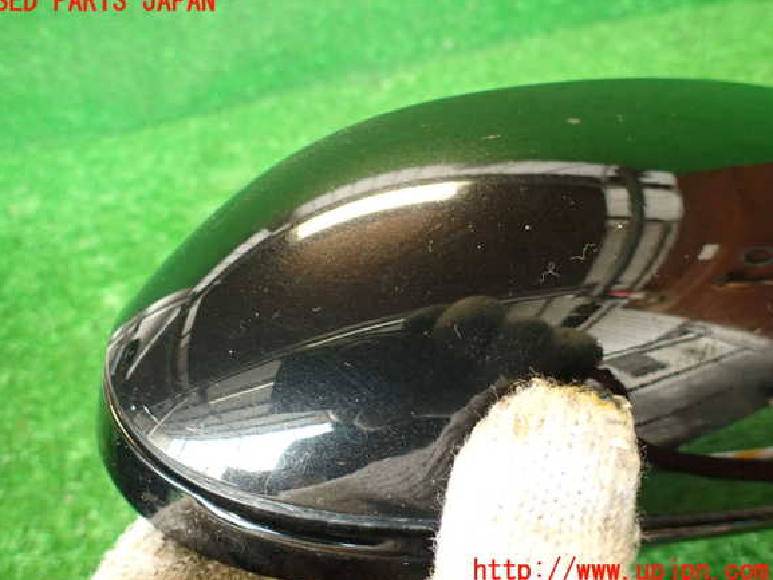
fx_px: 581
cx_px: 374
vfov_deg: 53.1
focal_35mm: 26
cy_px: 287
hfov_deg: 67.3
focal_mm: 4.5
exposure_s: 1/30
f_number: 2
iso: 320
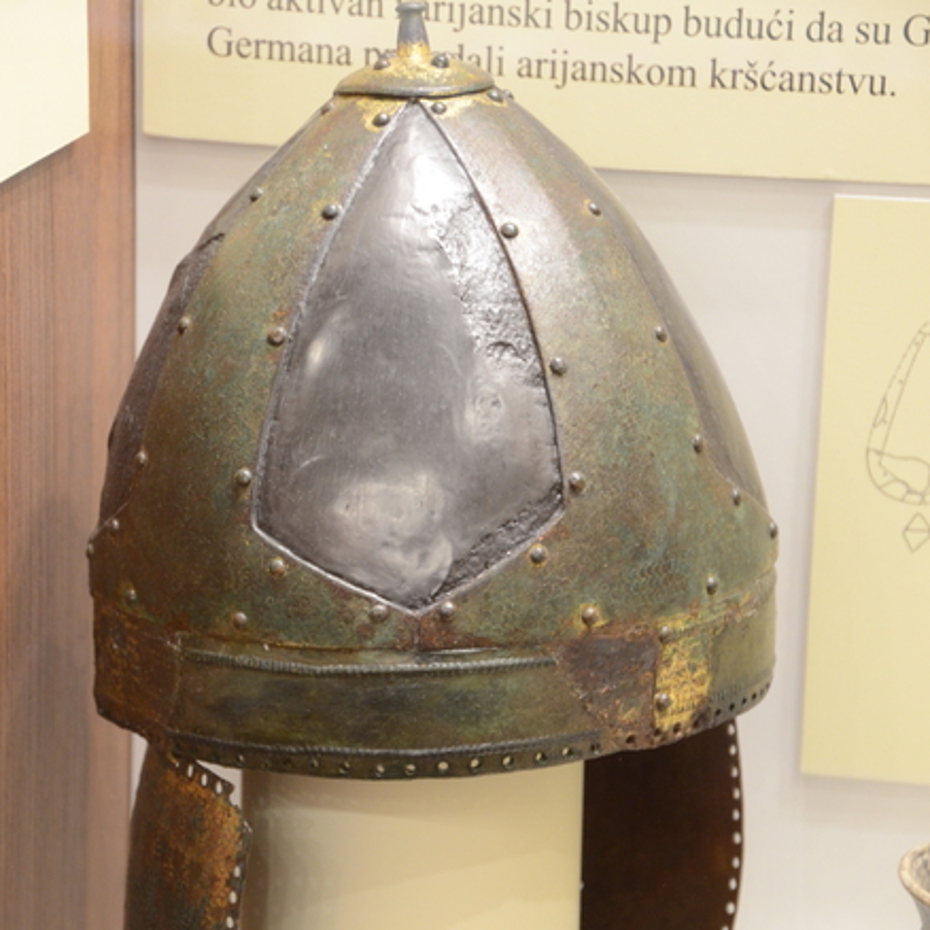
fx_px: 5046
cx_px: 465
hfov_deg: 10.5
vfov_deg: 10.5
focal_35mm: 166
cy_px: 624
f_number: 5.6
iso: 1000
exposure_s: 1/13
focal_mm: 86
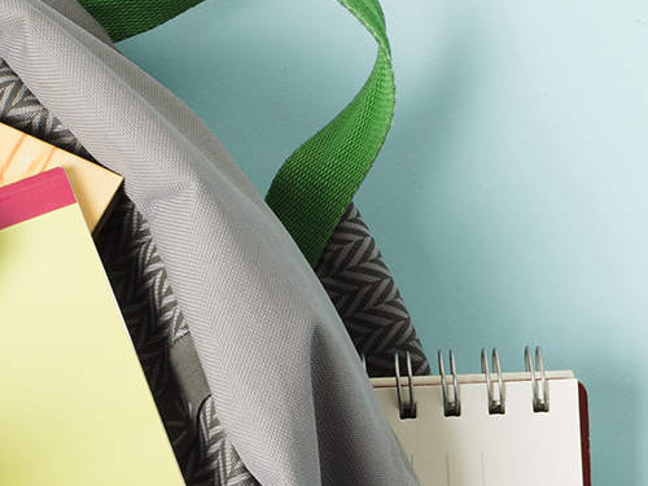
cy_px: 278
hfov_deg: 9.8
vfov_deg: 7.4
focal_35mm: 202
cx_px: 499
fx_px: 3780
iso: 320
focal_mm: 35
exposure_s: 1/160
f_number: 8
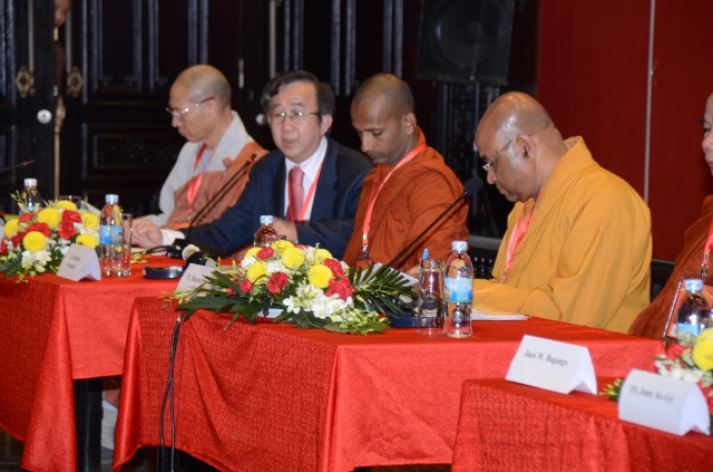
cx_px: 356
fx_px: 3555
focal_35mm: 180
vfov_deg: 7.6
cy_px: 236
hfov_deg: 11.5
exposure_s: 1/30
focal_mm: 120
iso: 400
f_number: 5.6
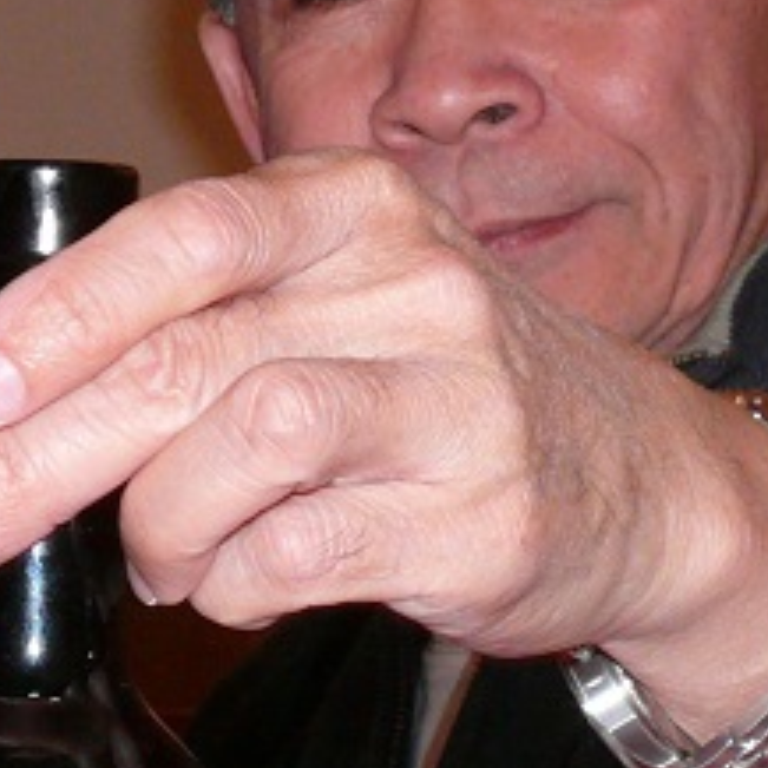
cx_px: 439
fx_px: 6125
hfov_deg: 7.2
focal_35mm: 244
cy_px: 225
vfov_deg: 7.2
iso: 200
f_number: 6.3
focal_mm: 12
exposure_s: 1/30
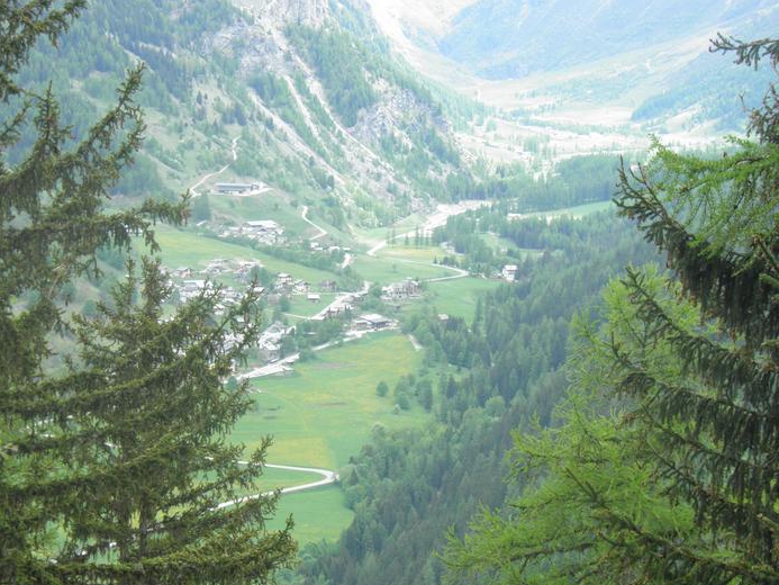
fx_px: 2183
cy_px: 282
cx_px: 375
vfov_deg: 15.2
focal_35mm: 97
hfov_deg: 20.2
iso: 50
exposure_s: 1/80
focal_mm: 15.2
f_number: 4.4
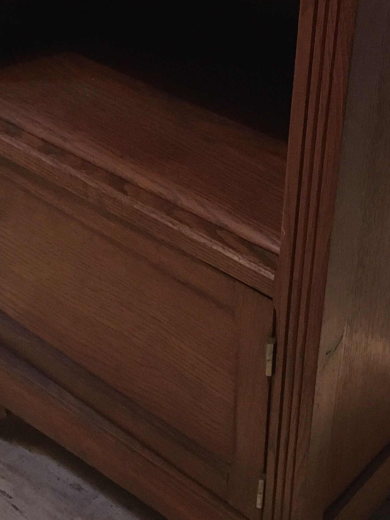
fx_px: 1037
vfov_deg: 27.8
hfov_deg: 21.2
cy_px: 137
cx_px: 257
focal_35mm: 69
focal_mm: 4.15
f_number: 2.2
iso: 250
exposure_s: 1/17
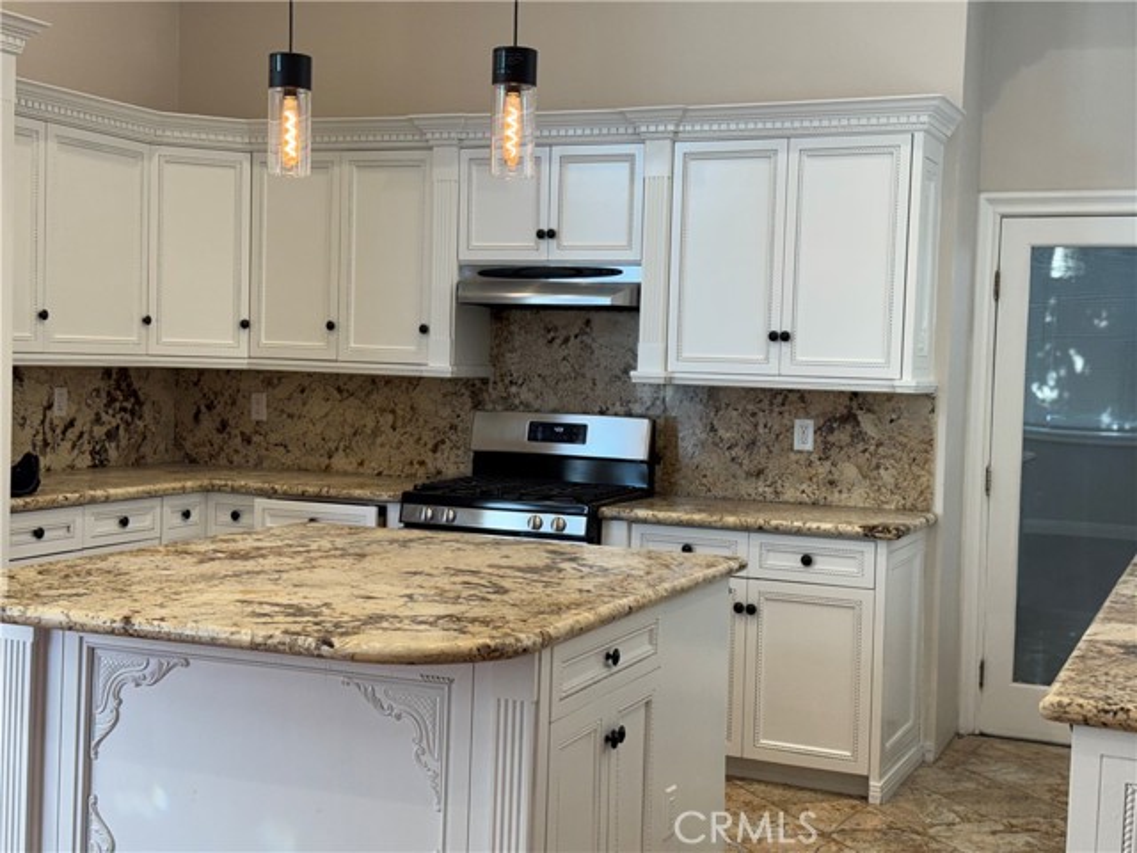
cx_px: 568
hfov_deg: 39.7
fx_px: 1577
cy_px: 426
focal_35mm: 48
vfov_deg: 30.3
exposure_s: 1/120
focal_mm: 6.76
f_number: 1.78
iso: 50
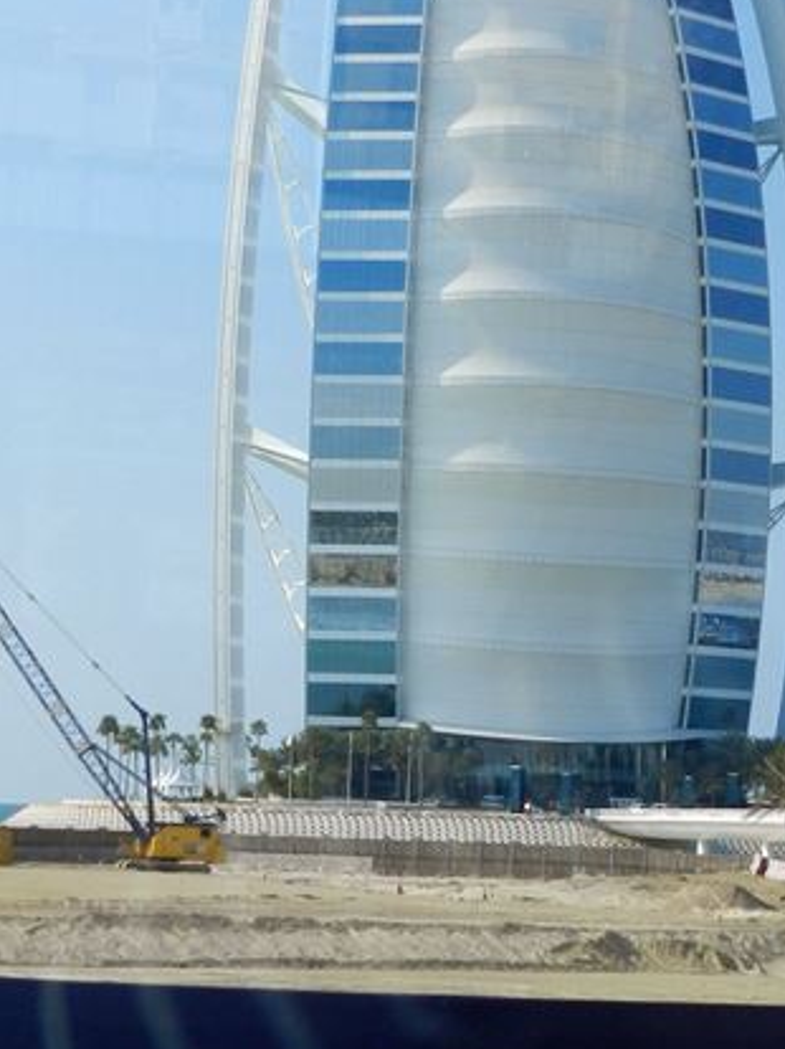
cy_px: 428
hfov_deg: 15.7
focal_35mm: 94
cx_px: 524
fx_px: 2845
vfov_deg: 20.9
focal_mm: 6.7
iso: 160
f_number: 4
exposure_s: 1/640
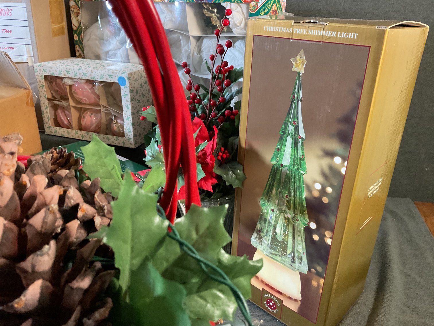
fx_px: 364
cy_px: 163
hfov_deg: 61.7
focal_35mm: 29
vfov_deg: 48.2
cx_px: 217
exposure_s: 1/60
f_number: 1.8
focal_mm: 3
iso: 250
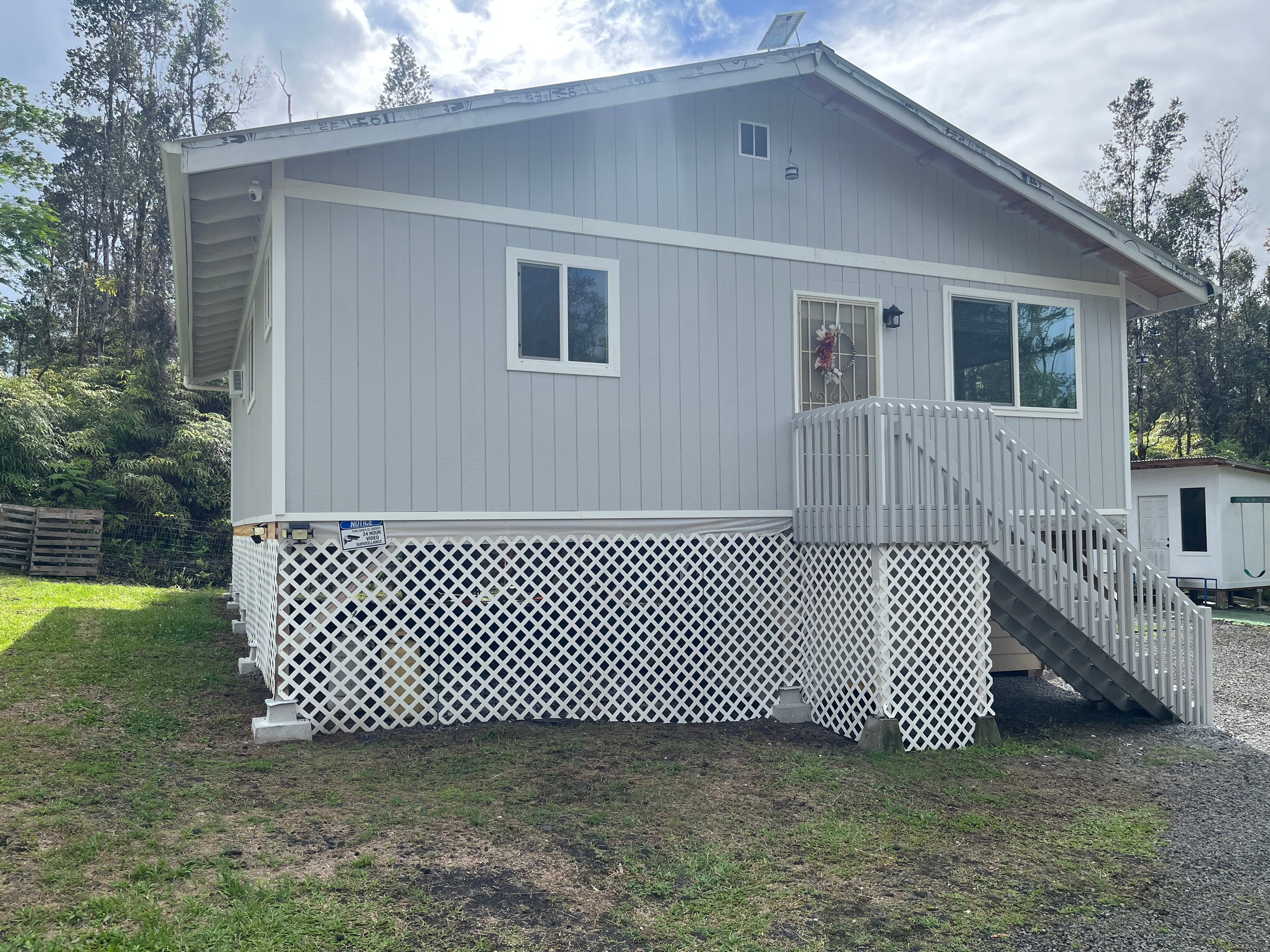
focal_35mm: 26
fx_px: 954
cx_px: 635
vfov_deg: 53.1
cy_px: 476
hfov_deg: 67.3
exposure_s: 1/2410
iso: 50
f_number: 1.6
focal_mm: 5.1
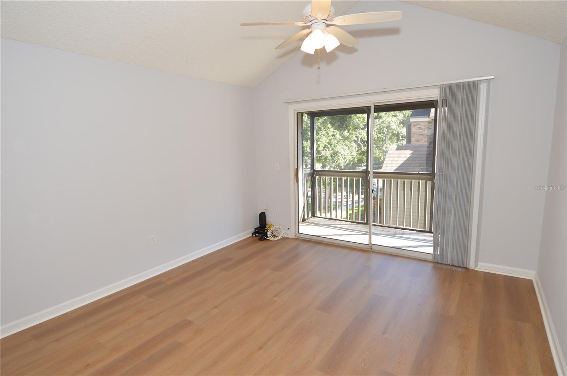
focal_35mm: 18
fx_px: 283
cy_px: 188
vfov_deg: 67.3
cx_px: 284
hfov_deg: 90.1
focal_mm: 12
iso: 400
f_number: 5
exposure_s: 1/100
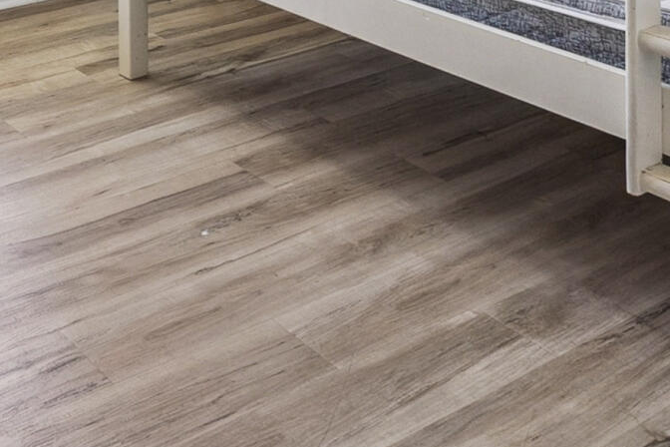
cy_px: -456
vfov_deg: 15.8
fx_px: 1247
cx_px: 235
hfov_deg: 29.9
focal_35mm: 67
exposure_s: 1/15
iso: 100
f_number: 8
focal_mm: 10
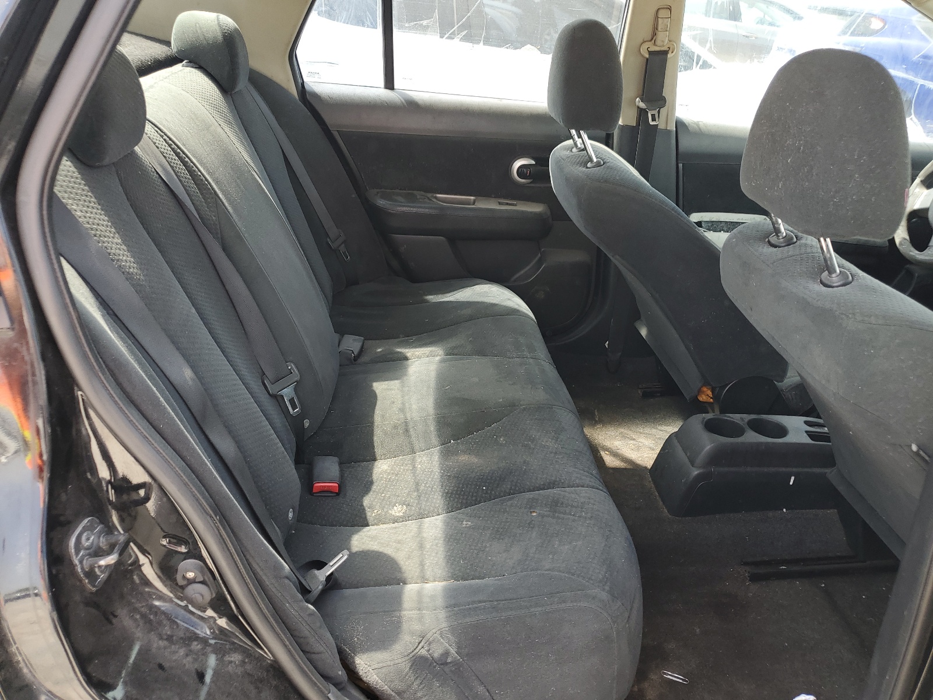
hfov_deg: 67.3
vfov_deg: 53.1
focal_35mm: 26
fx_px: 701
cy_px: 350
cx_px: 466
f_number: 1.5
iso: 50
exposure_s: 1/156
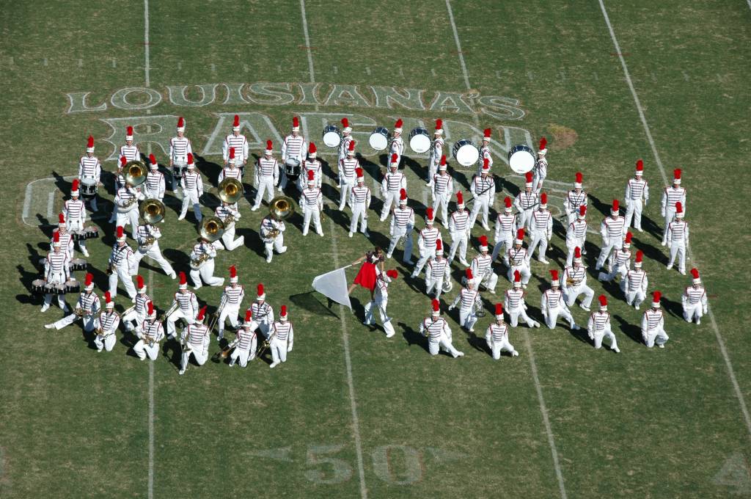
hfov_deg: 13.1
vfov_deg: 8.7
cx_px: 376
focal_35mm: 158
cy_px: 250
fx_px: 3281
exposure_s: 1/800
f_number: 7.1
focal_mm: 105
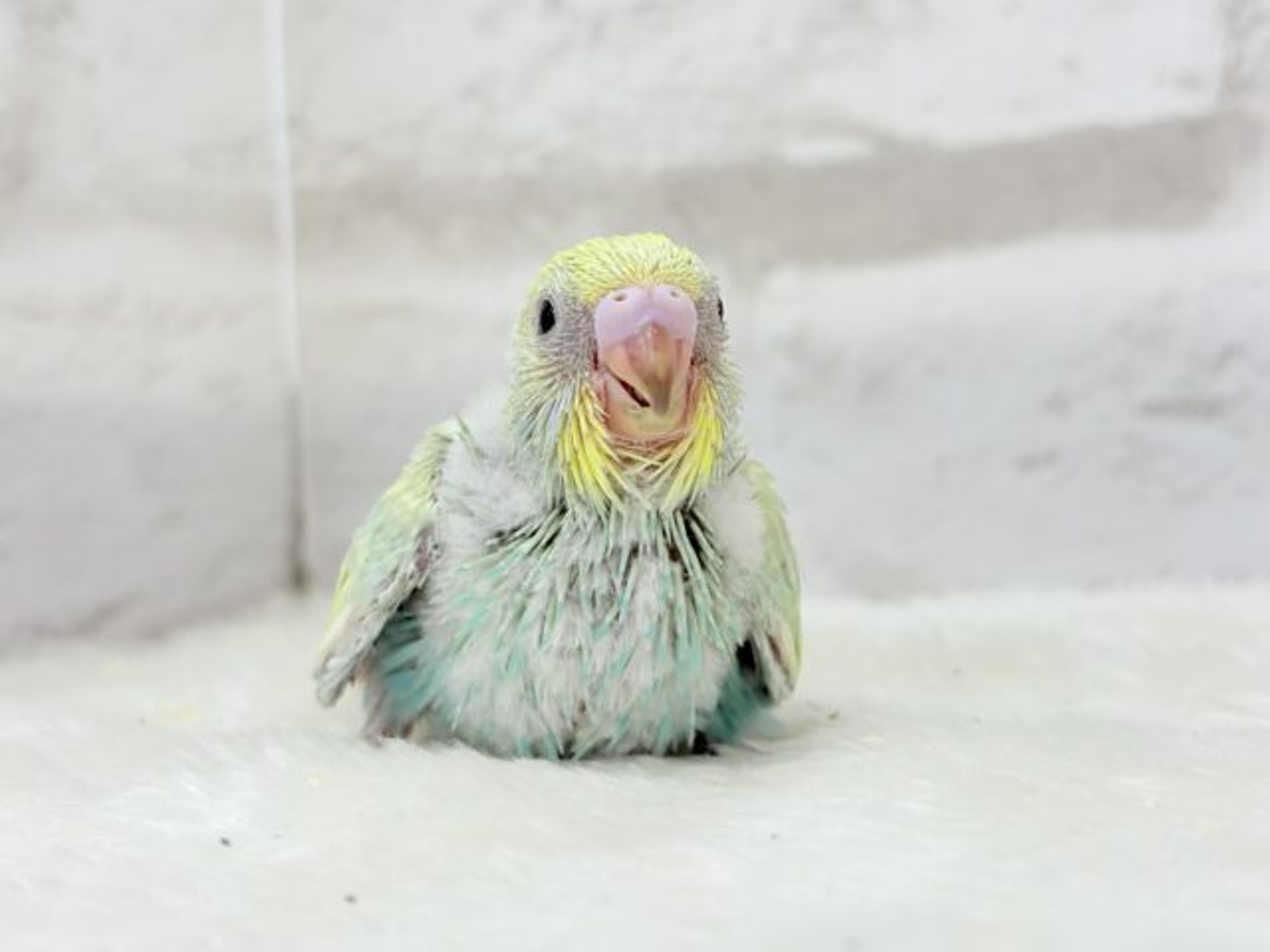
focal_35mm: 52
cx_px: 635
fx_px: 1908
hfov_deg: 36.8
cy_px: 476
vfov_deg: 28.0
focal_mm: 5.96
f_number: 1.6
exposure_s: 1/100
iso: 64
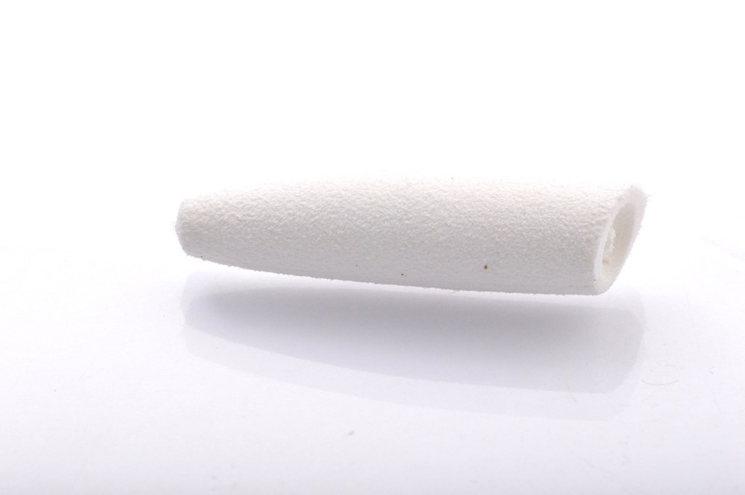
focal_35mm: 135
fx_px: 2791
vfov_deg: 10.1
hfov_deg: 15.2
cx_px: 372
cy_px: 248
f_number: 29
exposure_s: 1/200
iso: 1600
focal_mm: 90
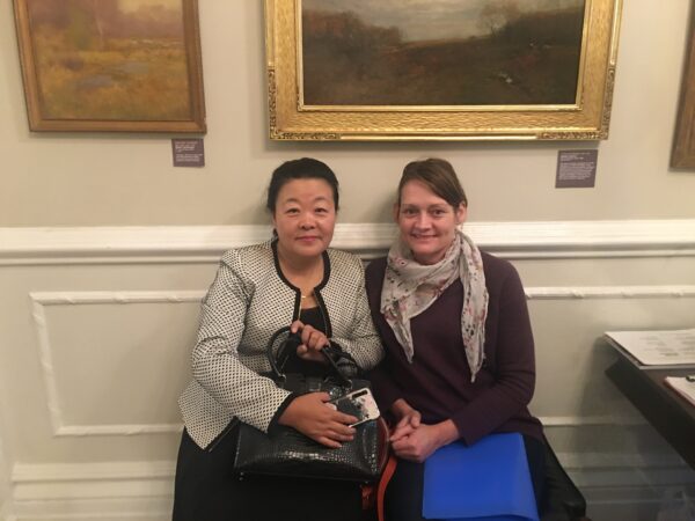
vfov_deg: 48.2
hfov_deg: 61.7
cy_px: 260
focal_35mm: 29
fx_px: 582
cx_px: 348
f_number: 2.2
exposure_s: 1/4
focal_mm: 4.15
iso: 125
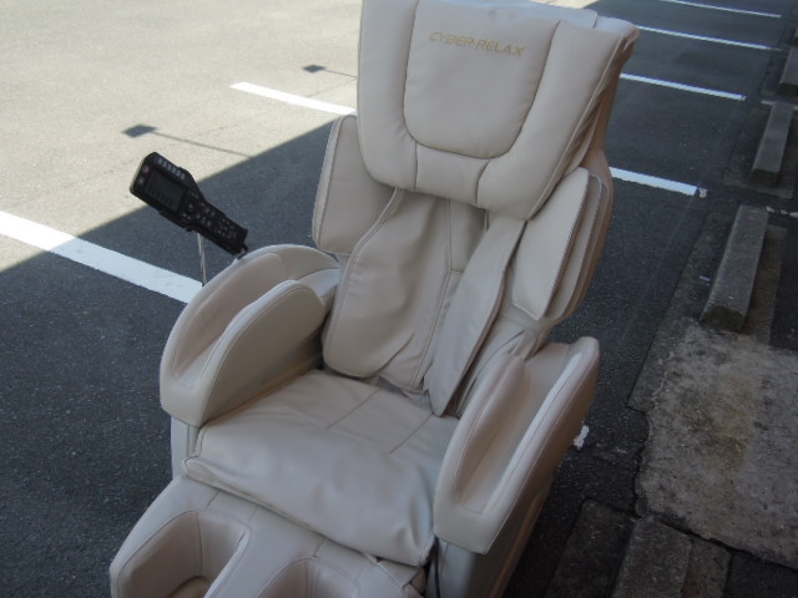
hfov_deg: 58.4
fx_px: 715
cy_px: 299
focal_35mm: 31
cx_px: 399
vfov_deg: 45.4
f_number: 3
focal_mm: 5.5
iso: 160
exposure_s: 1/1000
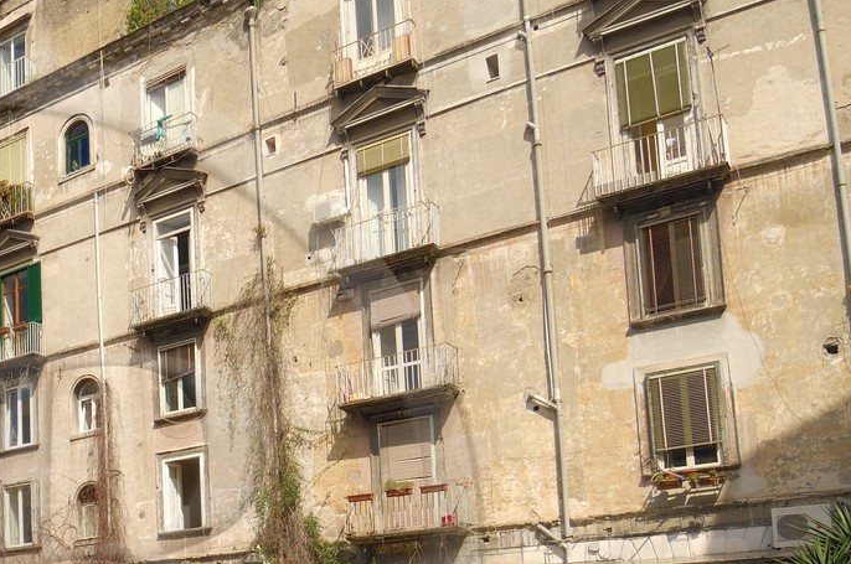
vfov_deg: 29.7
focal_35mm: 42
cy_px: 560
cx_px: -32
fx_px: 991
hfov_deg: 39.8
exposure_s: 1/160
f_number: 9.5
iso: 100
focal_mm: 12
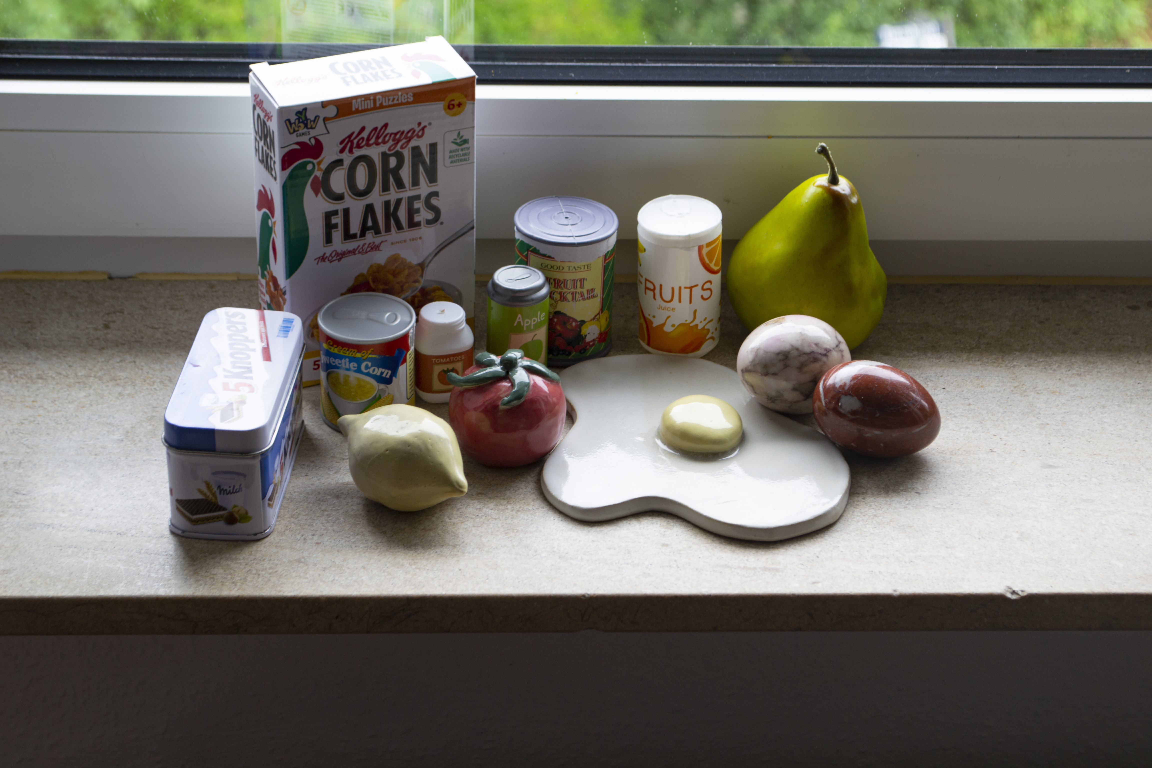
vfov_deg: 17.5
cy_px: 384
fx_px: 2496
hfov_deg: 26.0
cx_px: 576
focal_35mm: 78
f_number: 8
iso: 100
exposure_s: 1/15
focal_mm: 52
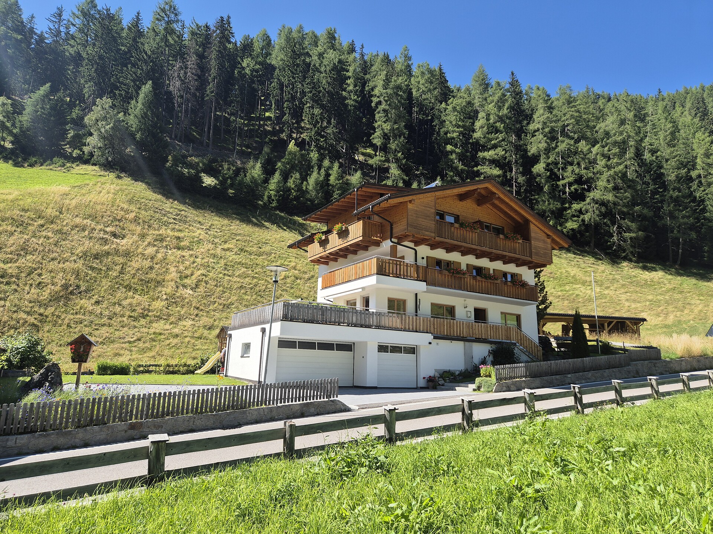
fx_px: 474
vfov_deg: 58.9
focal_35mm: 23
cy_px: 267
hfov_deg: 73.9
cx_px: 356
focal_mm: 5.4
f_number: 1.8
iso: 25
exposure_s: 1/946
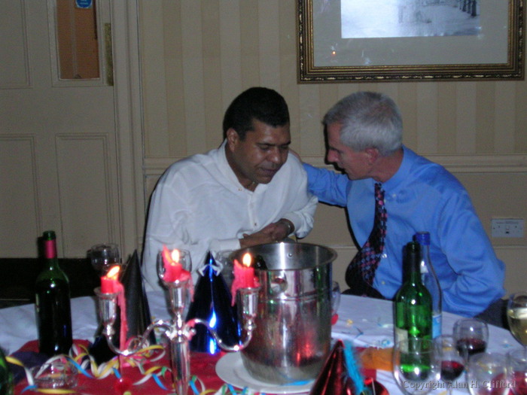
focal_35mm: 69
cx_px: 264
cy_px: 198
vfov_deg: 21.3
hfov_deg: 28.2
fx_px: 1050
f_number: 3.7
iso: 200
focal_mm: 10.5
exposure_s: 1/60
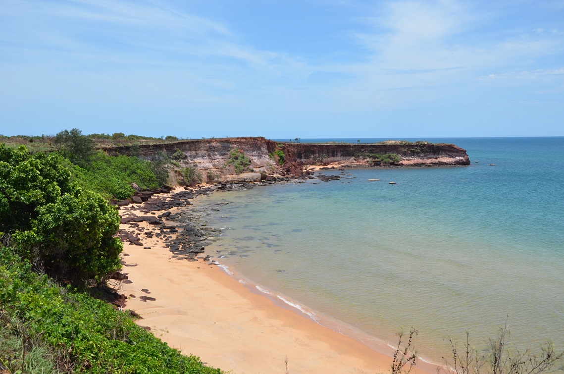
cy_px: 187
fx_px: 610
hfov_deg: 49.6
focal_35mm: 39
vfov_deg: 34.1
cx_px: 282
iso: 100
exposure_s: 1/320
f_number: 9
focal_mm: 26
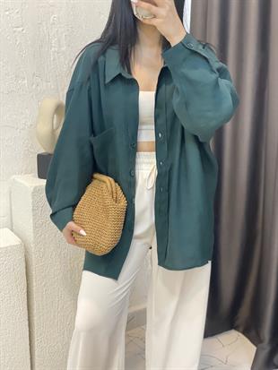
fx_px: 557
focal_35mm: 52
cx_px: 139
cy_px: 185
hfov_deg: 28.0
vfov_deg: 36.8
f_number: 2
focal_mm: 6
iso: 250
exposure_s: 1/100
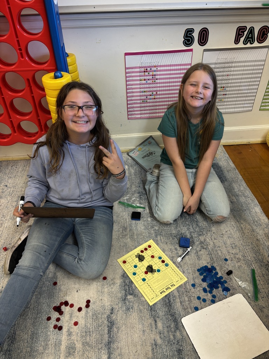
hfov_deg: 53.1
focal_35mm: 26
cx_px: 134
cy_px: 180
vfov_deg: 67.3
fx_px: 269
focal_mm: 5.96
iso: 80
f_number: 1.6
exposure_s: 1/60
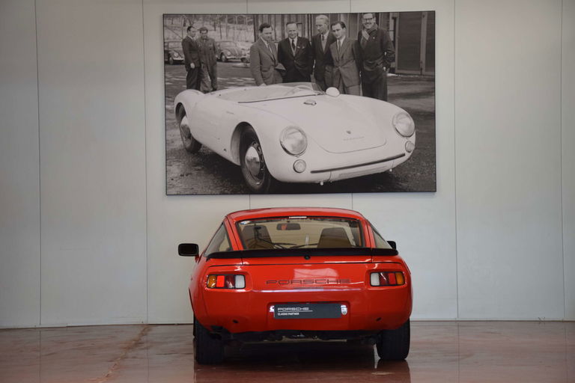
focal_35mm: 93
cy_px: 192
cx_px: 288
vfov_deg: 14.7
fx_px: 1485
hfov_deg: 21.9
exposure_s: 1/60
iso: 720
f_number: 5.3
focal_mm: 62
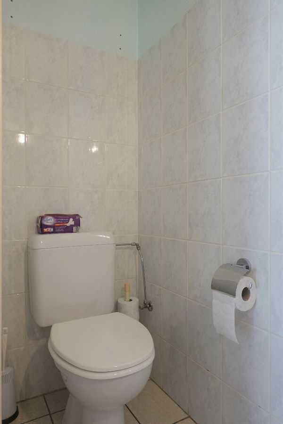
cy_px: 212
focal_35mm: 24
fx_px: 283
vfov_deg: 73.7
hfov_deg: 53.1
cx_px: 142
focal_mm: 9
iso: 250
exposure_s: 1/30
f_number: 2.8
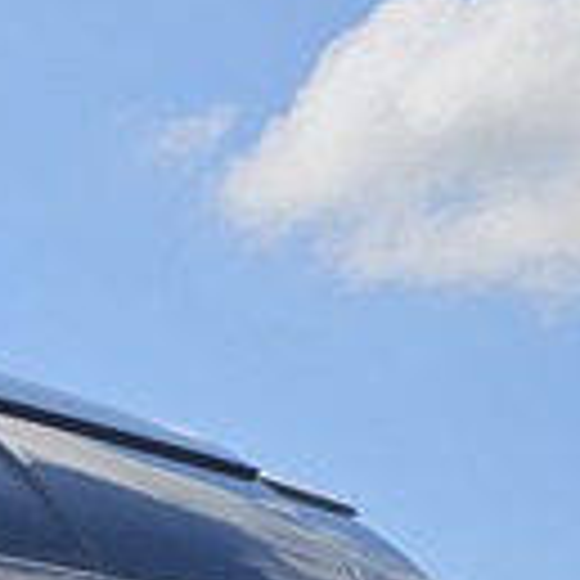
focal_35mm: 158
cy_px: 1313
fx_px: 2995
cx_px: -656
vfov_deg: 9.9
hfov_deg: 10.1
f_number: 1.7
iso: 10
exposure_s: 1/854
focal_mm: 6.3
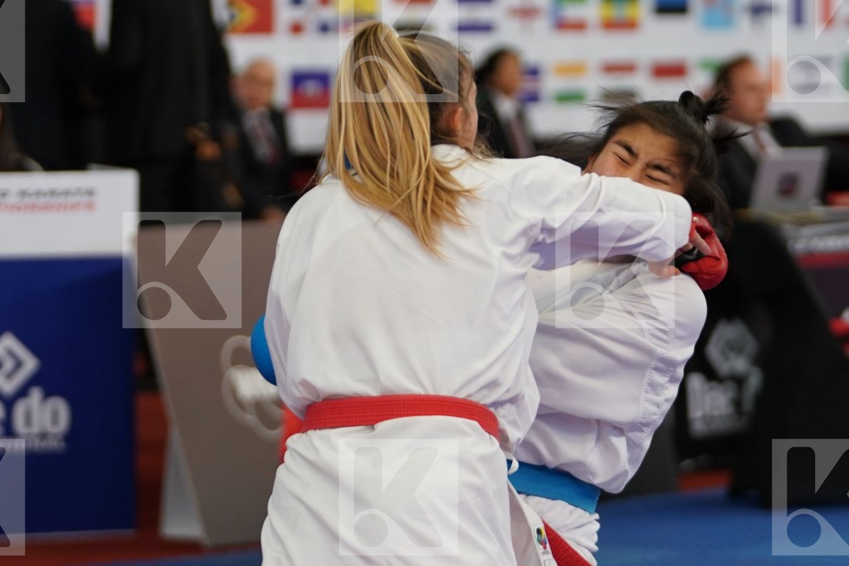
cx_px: 399
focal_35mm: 233
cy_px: 270
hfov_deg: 8.8
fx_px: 5494
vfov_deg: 5.9
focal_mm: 115
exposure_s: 1/800
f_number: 2.8
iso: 1250
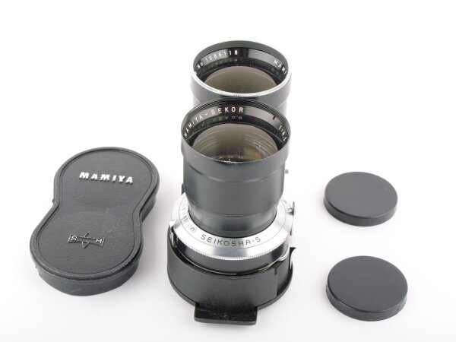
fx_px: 1054
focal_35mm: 80
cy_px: 171
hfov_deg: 24.4
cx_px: 228
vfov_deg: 18.4
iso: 160
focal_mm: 40
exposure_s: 1/250
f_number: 13
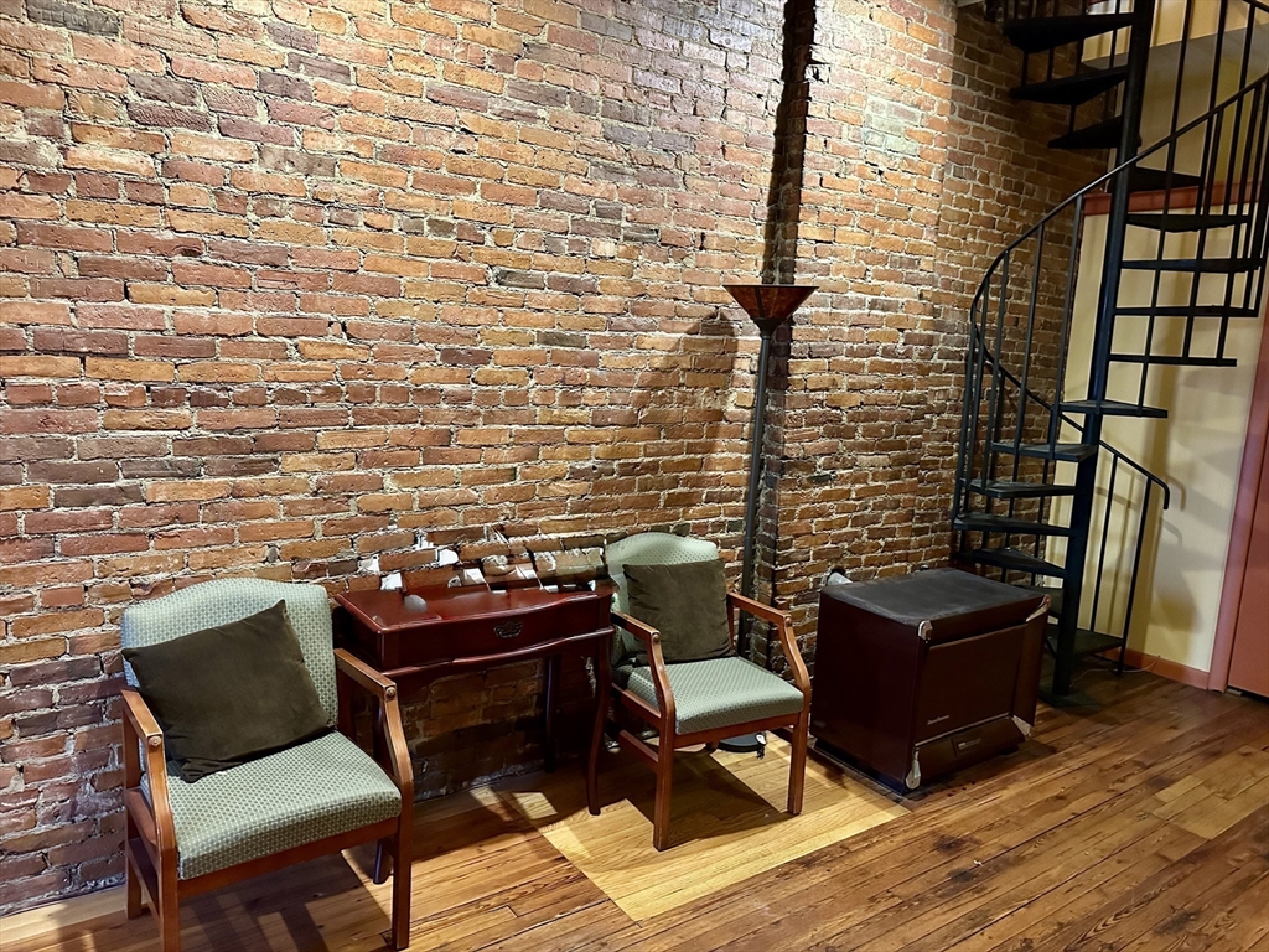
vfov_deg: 56.8
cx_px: 634
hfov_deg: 71.6
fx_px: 880
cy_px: 476
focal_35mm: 24
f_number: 1.78
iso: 1000
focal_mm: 6.86
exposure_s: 1/40
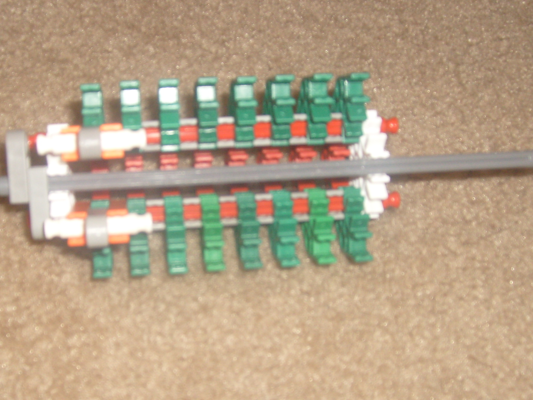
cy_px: 247
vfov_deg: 27.9
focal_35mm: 52
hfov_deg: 36.8
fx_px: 801
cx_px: 228
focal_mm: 5.8
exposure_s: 1/45
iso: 100
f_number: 2.8
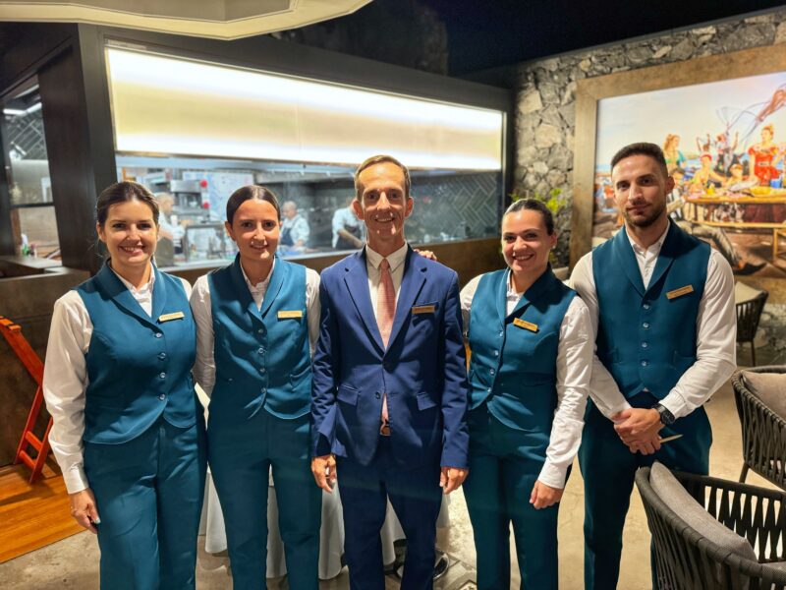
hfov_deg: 71.6
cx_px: 393
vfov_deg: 56.8
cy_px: 295
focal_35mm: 24
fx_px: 545
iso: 400
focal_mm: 6.76
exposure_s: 1/50
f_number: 1.78
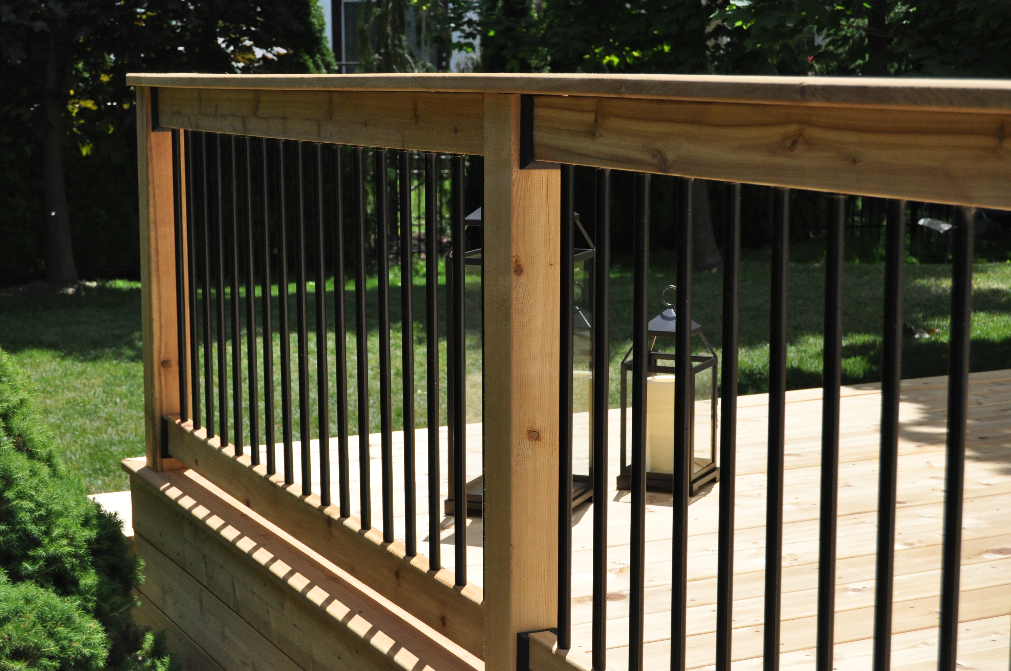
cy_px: 336
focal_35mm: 68
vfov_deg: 20.1
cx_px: 506
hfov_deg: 29.9
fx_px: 1893
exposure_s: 1/4000
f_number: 7.1
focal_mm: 45
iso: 1000
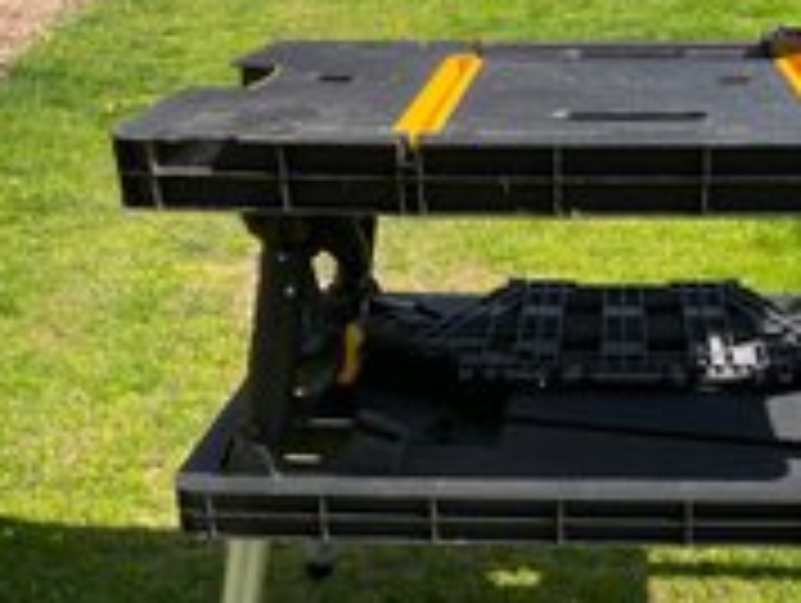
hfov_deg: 37.5
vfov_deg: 28.8
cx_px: 569
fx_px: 1159
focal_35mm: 50
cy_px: 439
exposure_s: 1/1082
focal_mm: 4.2
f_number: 1.6
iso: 32
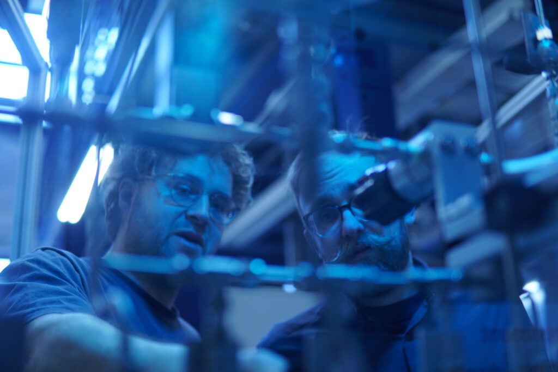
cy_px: 186
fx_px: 698
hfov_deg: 43.6
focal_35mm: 45
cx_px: 279
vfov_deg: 29.9
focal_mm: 30
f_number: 1.6
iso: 100
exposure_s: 1/50
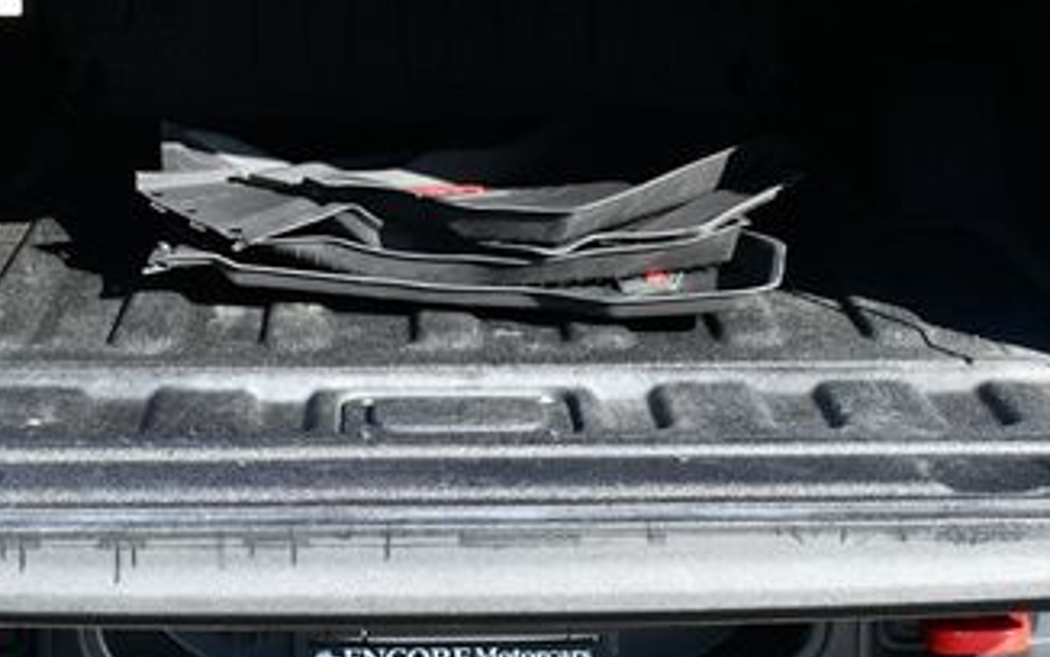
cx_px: 438
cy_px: 238
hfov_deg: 21.6
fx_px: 2748
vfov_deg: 13.6
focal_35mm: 96
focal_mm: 24
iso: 220
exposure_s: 1/250
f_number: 5.6
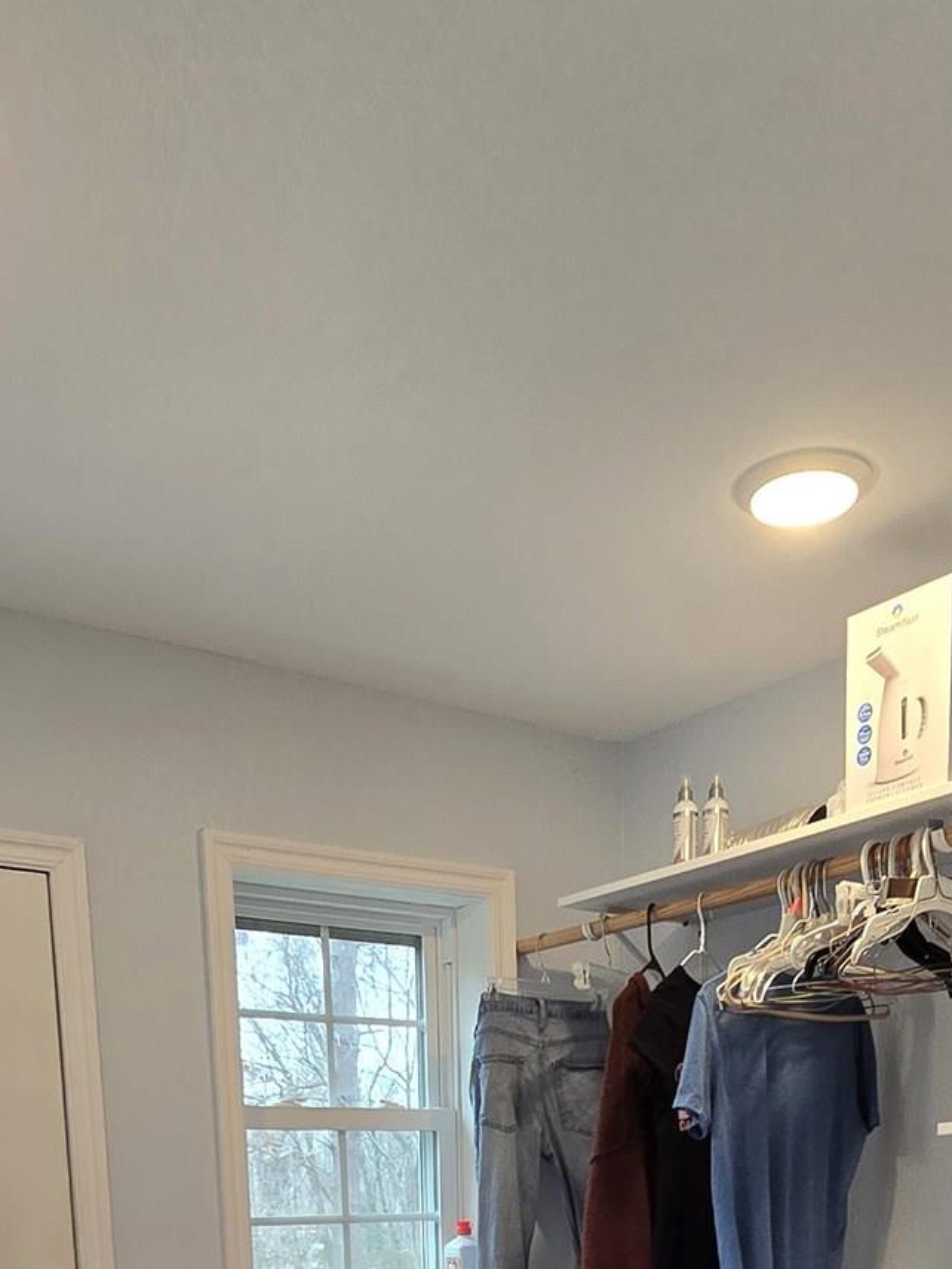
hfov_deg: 40.7
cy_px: 1439
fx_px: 1283
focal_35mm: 35
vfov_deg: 40.7
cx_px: 482
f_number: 2.2
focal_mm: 2.2
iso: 80
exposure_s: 1/60.2
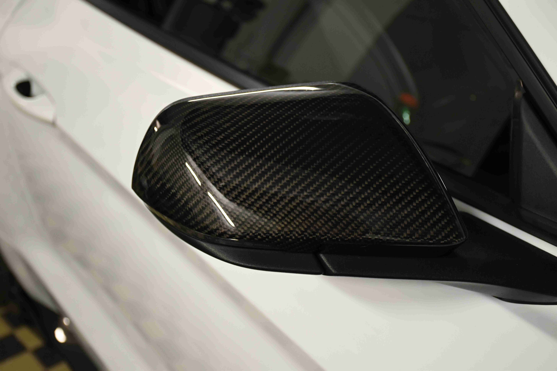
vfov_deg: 26.5
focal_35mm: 51
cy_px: 186
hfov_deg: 38.9
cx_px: 278
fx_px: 789
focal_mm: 34
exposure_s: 1/50
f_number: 4.2
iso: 1400
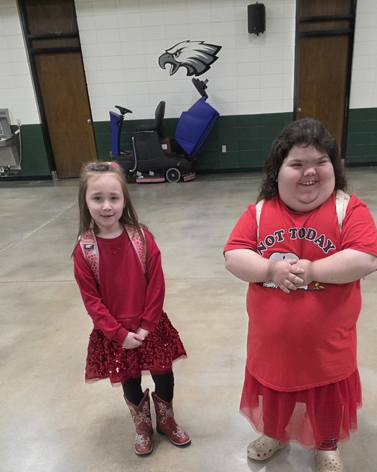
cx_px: 213
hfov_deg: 42.1
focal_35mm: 35
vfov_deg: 49.6
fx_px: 488
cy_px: 352
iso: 500
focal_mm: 6.3
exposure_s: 1/120
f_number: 1.7
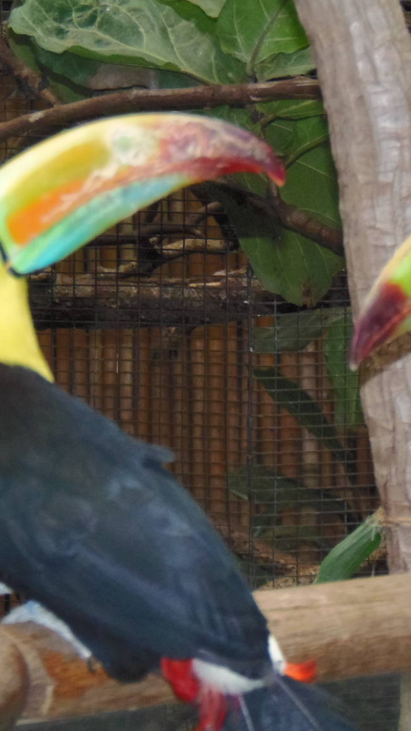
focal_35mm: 242
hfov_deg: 5.0
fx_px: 4689
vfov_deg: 8.9
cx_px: 289
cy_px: 368
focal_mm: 29.4
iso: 400
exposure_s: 1/40
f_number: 4.8
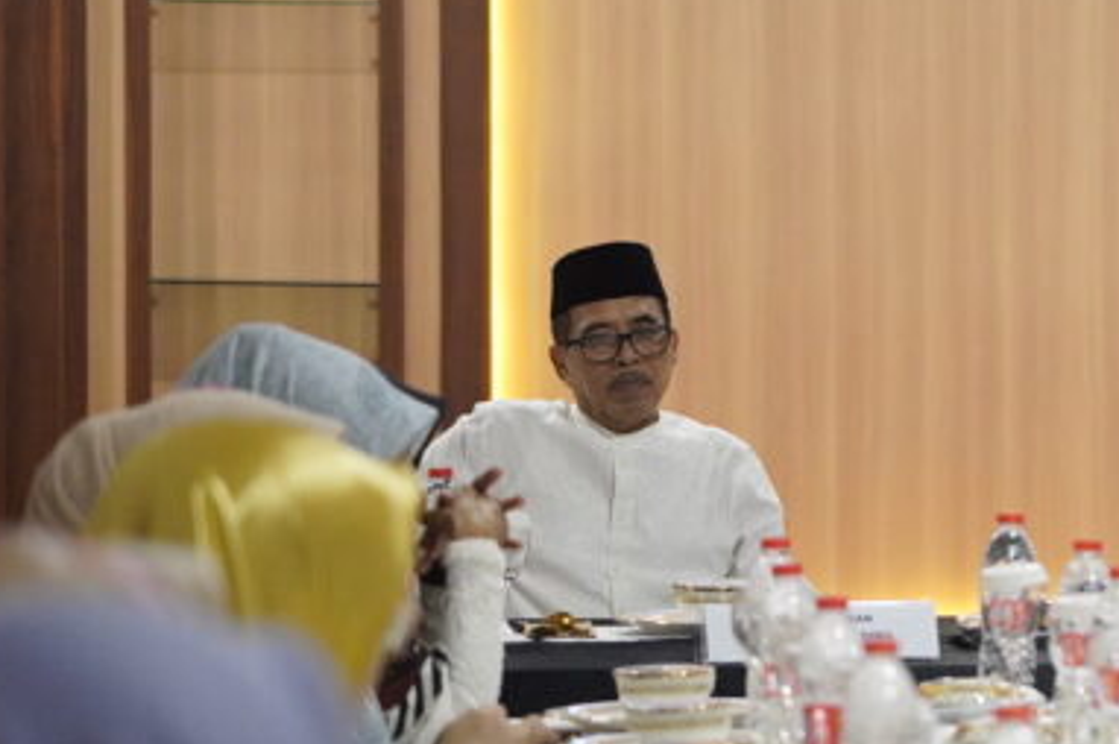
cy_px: 441
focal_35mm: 225
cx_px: 1318
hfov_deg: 9.1
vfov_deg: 6.1
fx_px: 6988
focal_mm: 56
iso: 1600
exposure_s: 1/250
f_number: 2
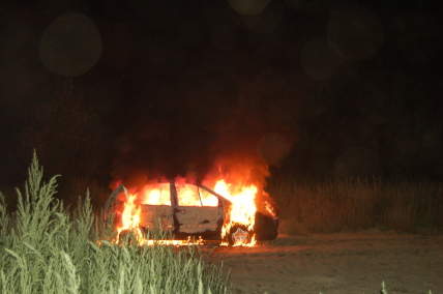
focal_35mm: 48
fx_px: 590
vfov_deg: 28.0
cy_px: 147
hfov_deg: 41.2
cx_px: 222
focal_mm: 32
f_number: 4.5
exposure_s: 1/60
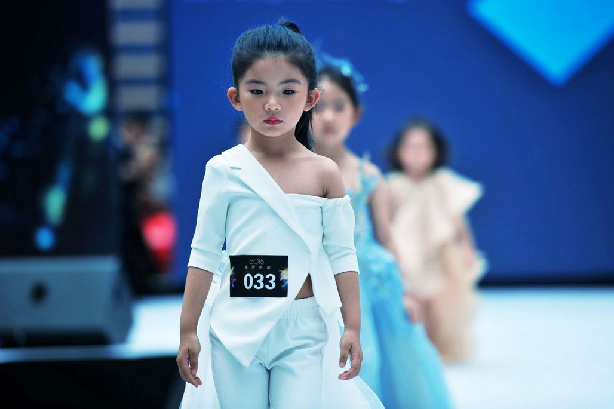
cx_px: 307
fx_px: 3240
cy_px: 204
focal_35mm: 190
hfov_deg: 10.8
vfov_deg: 7.2
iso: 200
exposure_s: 1/1000
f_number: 2.8
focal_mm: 190
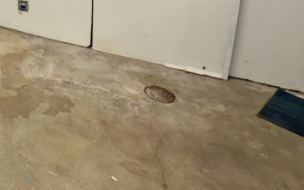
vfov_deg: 28.9
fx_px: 298
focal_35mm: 36
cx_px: -50
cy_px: -56
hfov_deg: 40.4
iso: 80
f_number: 2.2
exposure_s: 1/30
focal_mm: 2.22
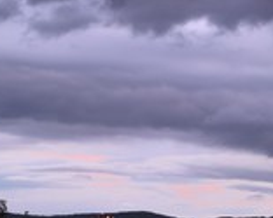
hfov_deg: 9.8
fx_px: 1593
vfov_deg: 7.9
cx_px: 145
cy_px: 155
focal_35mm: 197
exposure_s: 1/2
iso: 400
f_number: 5.6
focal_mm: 78
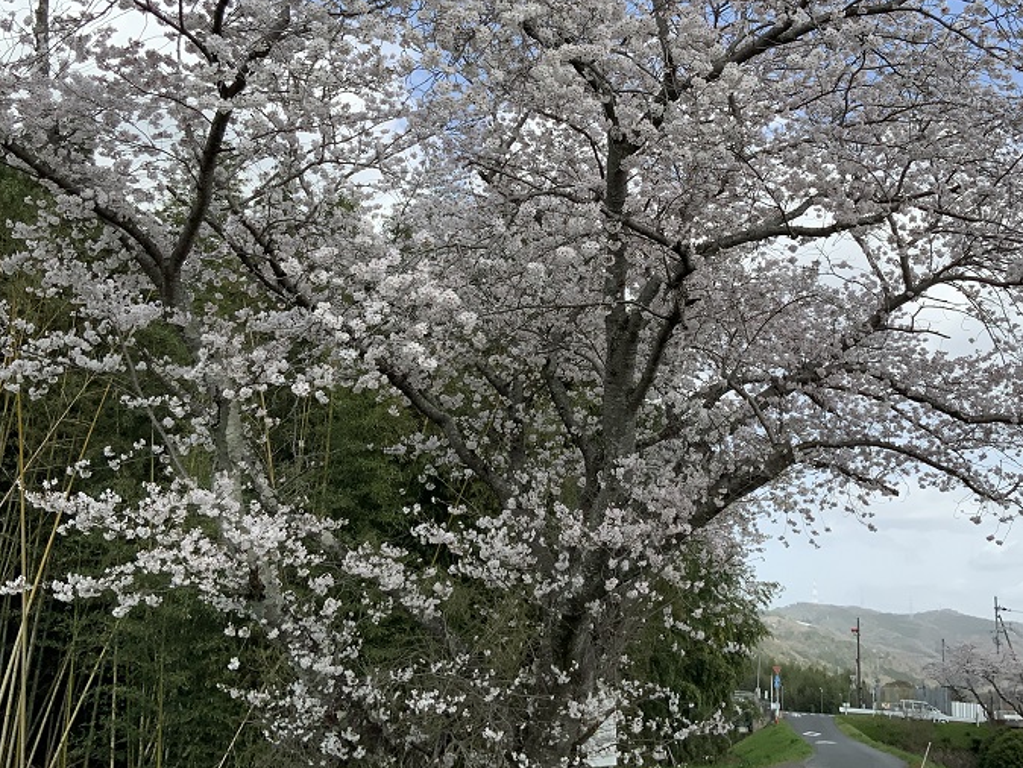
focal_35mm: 43
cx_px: 630
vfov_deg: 33.3
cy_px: 249
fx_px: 1271
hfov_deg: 43.5
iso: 16
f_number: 1.8
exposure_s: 1/1451
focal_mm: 3
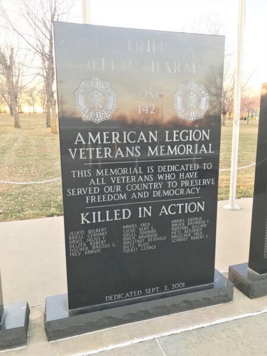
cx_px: 134
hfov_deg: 49.7
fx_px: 288
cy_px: 178
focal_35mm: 28
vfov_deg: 63.4
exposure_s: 1/47
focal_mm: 3.99
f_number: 1.8
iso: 25
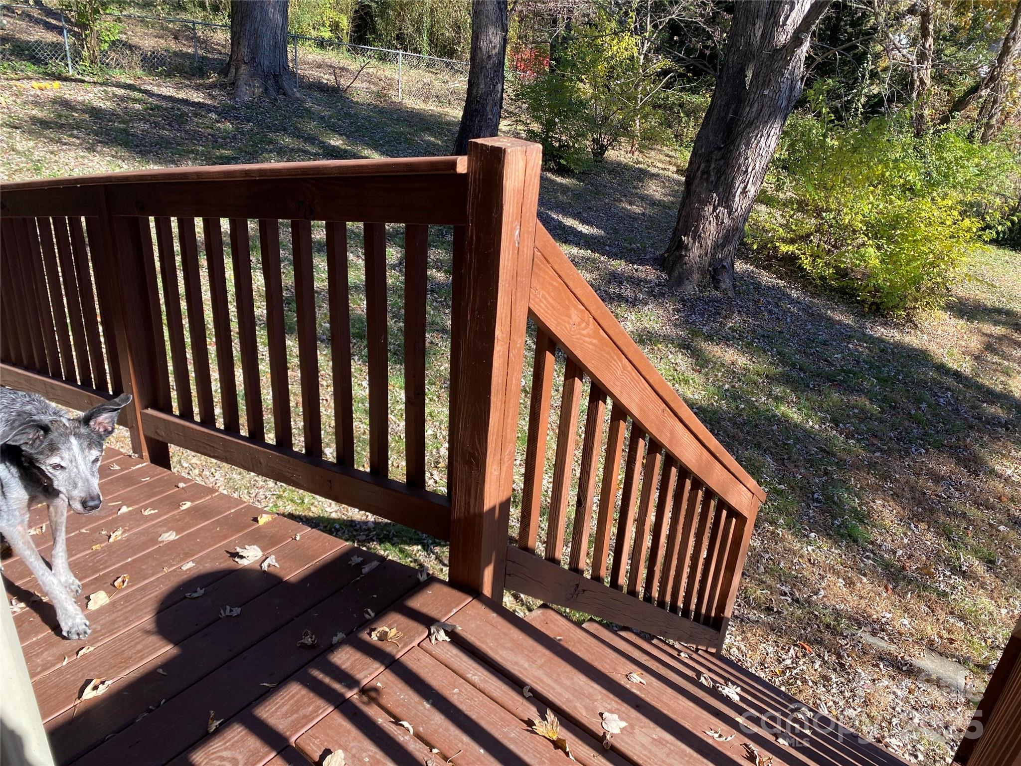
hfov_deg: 67.3
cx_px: 510
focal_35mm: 26
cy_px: 383
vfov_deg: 53.1
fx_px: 767
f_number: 1.8
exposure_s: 1/633
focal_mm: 4.25
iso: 32
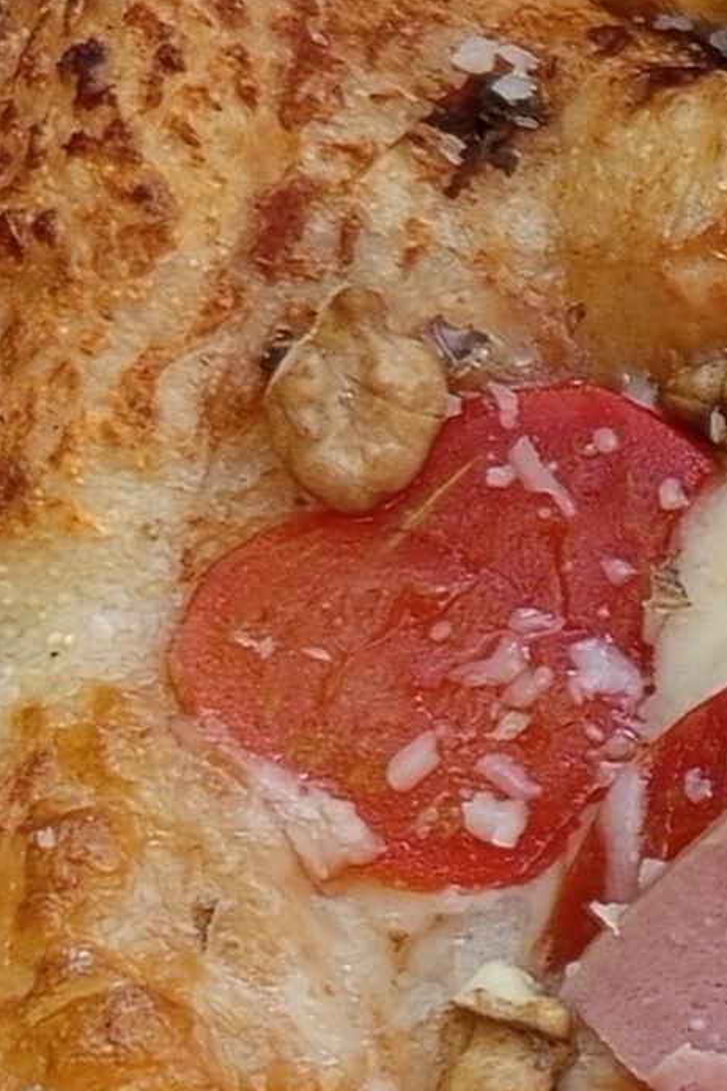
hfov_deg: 7.9
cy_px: 845
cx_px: 2362
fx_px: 4362
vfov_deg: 14.2
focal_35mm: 144
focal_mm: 5.24
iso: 83
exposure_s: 1/100
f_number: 1.7
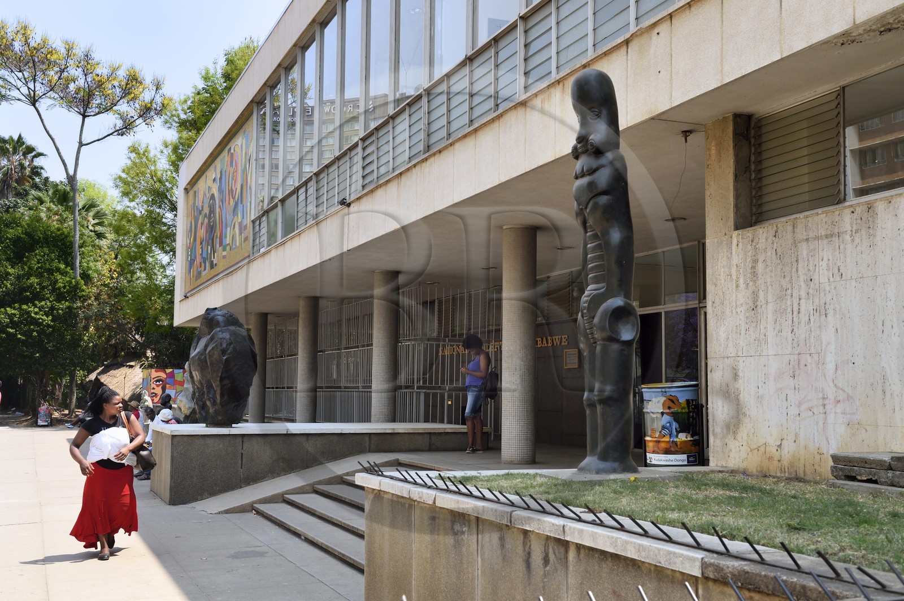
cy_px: 300
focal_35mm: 42
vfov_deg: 31.8
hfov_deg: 46.4
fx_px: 1054
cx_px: 452
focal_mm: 42
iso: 200
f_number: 8
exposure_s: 1/200
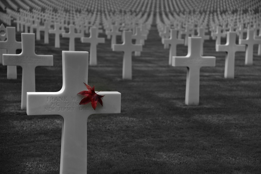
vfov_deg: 19.5
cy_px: 87
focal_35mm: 70
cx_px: 130
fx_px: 508
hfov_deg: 28.8
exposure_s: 1/500
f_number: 4.5
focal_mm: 70
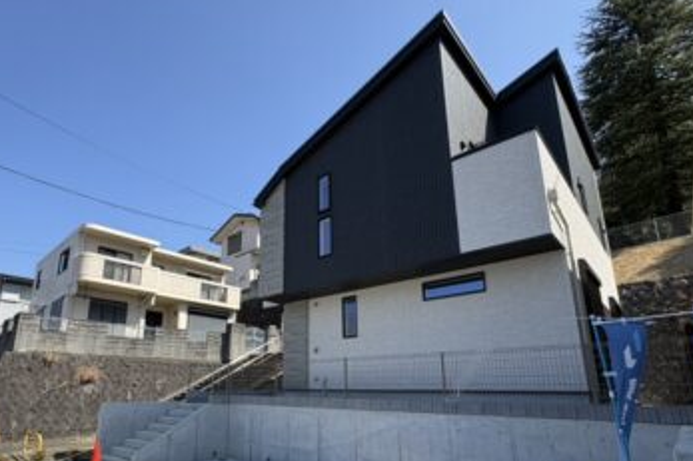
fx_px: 404
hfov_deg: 80.6
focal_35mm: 21
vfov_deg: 58.6
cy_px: 292
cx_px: 290
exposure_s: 1/993
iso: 40
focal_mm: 2.22
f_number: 2.2
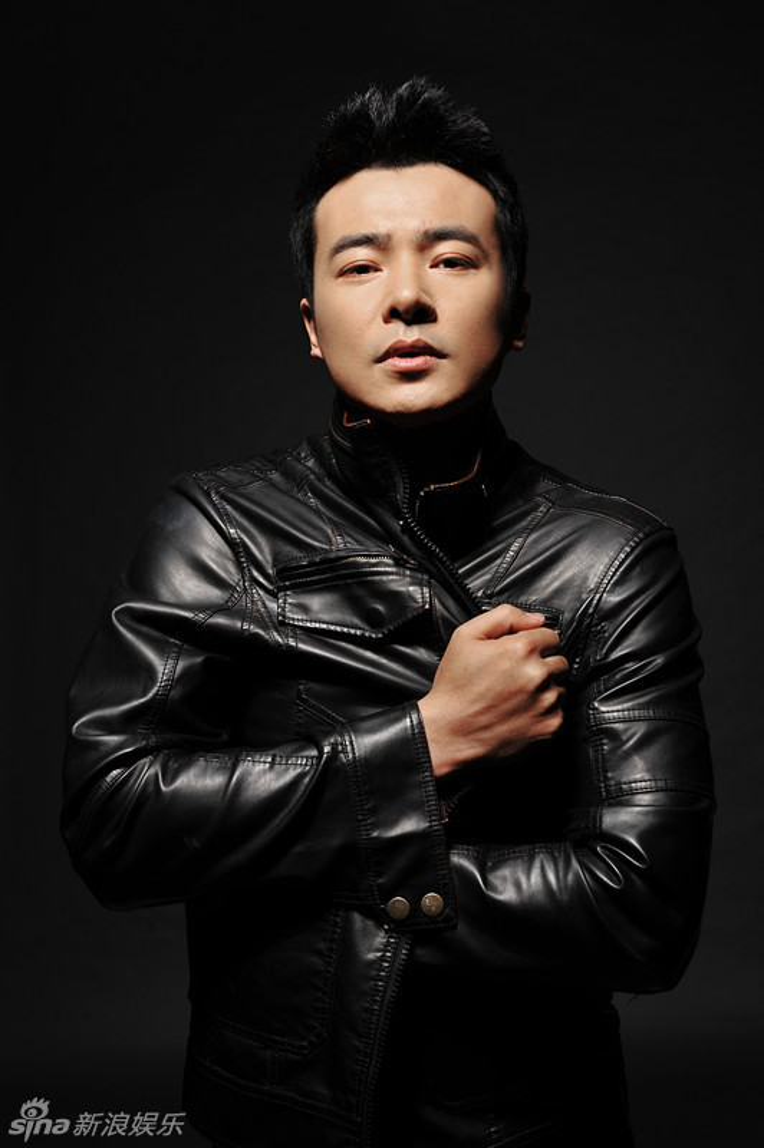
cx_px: 382
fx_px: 1594
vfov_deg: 39.6
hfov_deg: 26.9
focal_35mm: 50
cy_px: 574
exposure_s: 1/125
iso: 200
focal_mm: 50
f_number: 8
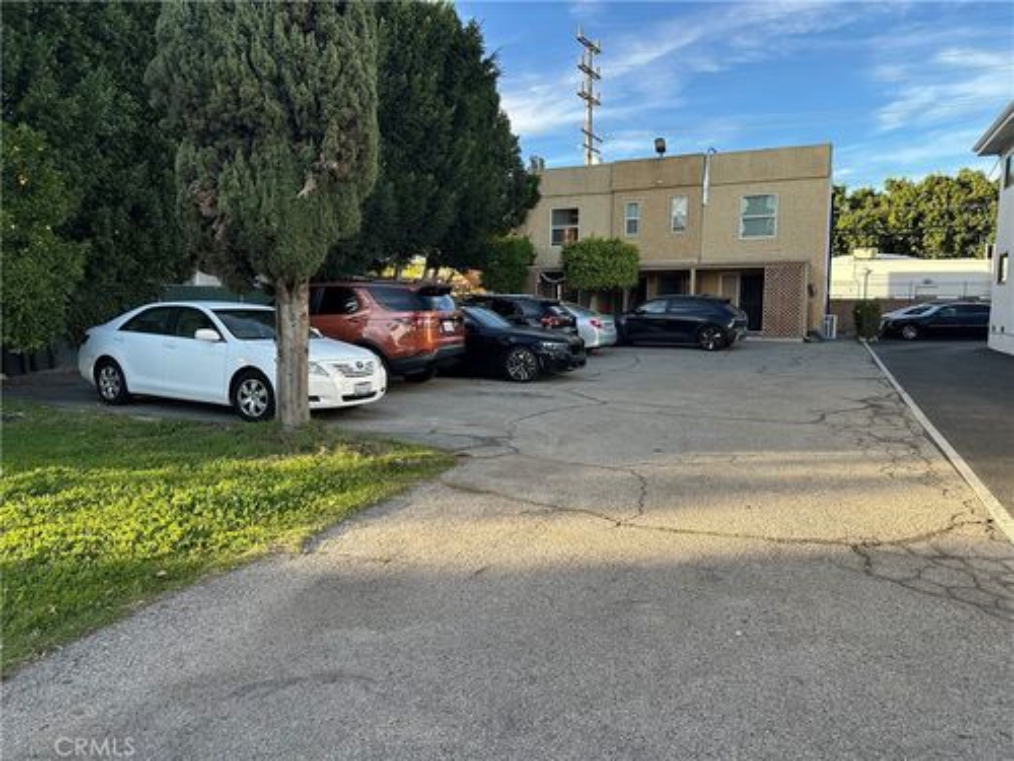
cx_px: 507
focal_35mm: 24
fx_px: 703
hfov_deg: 71.6
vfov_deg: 56.8
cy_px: 380
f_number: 1.78
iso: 80
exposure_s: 1/535
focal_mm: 6.86
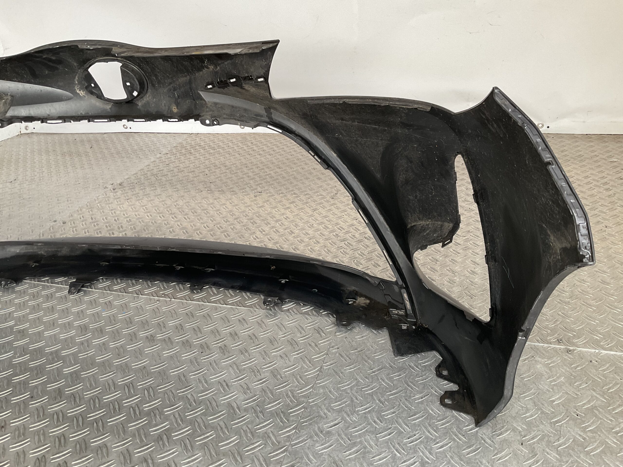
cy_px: 234
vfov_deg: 48.2
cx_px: 312
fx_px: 522
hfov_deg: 61.7
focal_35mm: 29
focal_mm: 3
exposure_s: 1/50
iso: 50
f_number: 1.8
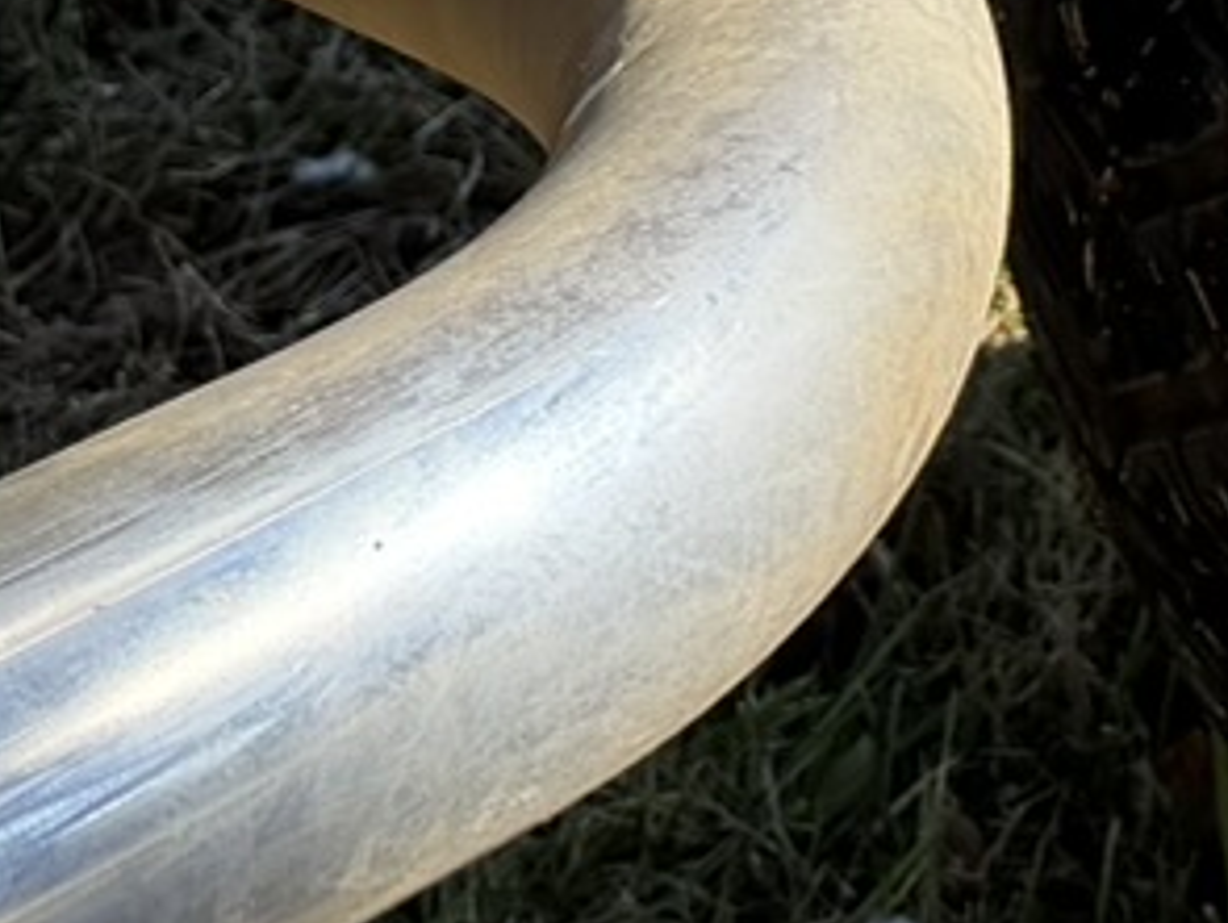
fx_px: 5929
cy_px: -1403
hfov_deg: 11.4
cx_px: 1792
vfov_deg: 8.1
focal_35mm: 167
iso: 80
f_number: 1.78
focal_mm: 6.76
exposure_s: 1/543
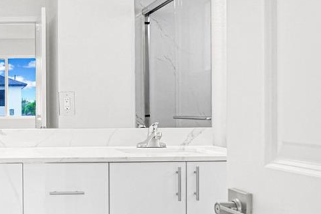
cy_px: 116
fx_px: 473
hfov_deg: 33.9
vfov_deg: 25.5
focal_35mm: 53
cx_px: -8
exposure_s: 1/30
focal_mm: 16
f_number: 8
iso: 800
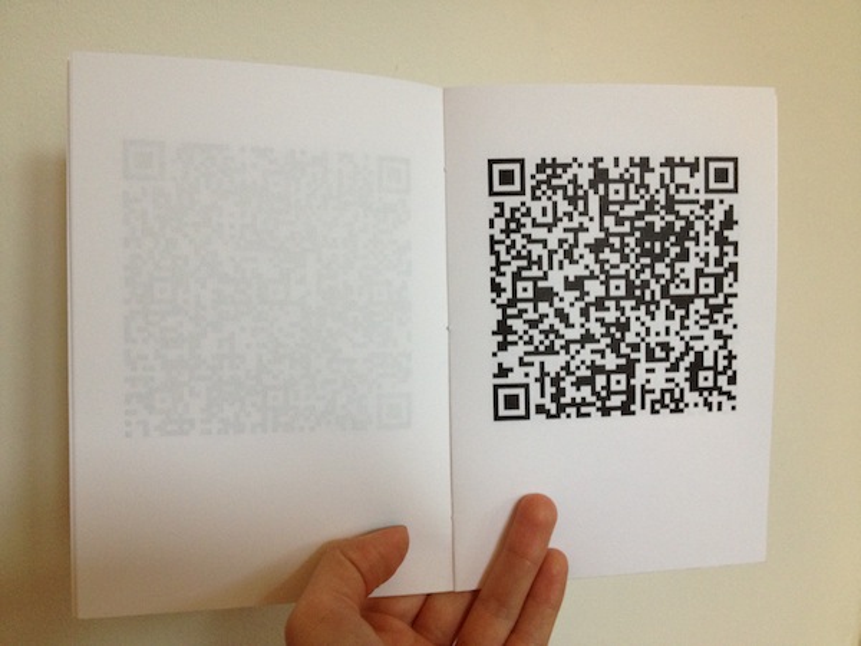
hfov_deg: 52.6
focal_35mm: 35
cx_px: 430
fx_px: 871
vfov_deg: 40.7
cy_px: 323
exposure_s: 1/20
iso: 160
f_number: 2.4
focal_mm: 4.28
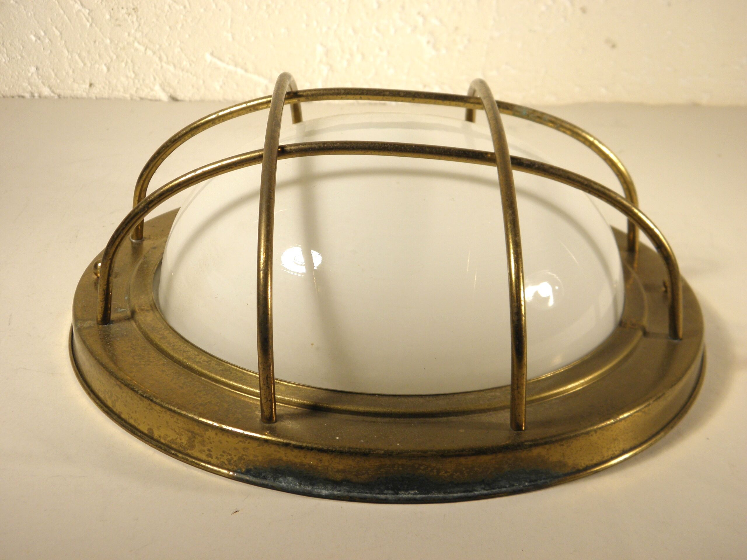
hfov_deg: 35.5
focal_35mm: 54
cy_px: 280
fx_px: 1165
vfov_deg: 27.0
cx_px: 374
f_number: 4.1
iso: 100
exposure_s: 1/60
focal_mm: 9.7
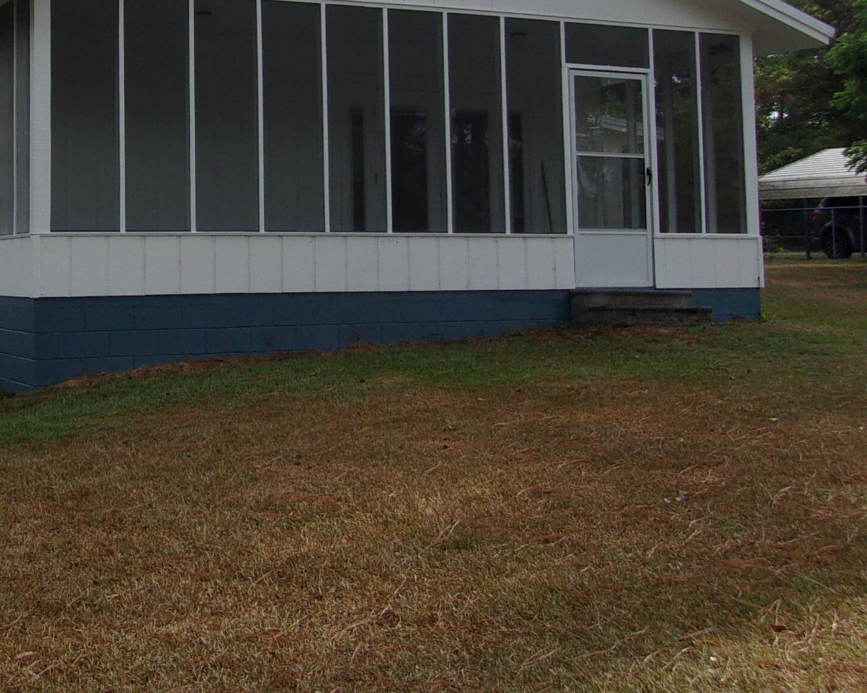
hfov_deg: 33.7
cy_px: 127
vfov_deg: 27.0
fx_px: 1411
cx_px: 256
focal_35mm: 55
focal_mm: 4.9
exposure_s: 1/420
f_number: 3
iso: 80
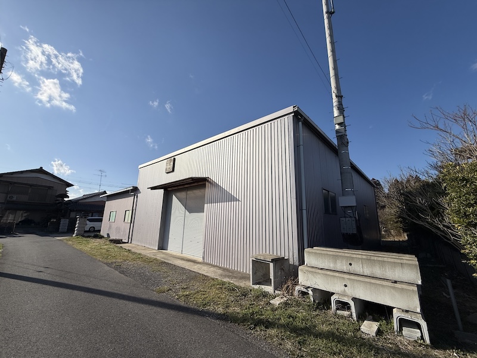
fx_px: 193
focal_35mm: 14
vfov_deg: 85.7
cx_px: 238
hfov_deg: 102.1
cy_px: 179
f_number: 2.2
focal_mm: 2.22
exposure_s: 1/5618
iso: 50
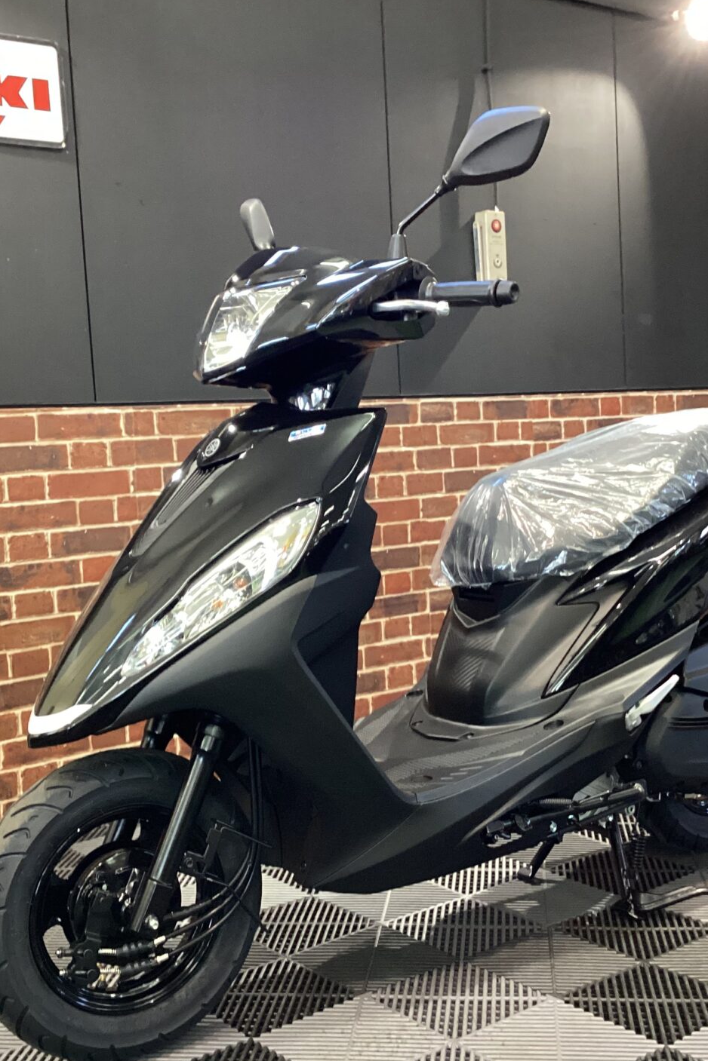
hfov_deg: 30.5
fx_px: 1298
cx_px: 313
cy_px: 535
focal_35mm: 44
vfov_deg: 44.5
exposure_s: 1/40
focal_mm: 3.3
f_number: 2.4
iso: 320
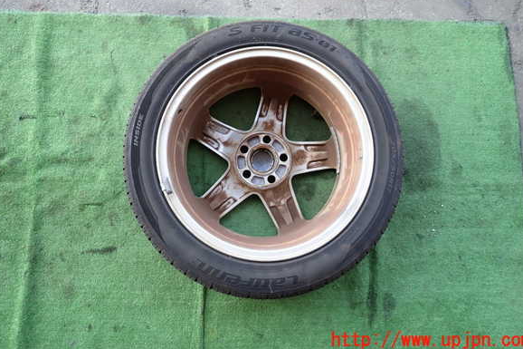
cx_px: 264
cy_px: 148
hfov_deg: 67.4
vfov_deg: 47.7
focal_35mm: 27
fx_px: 392
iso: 125
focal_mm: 4.5
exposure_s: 1/125
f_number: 2
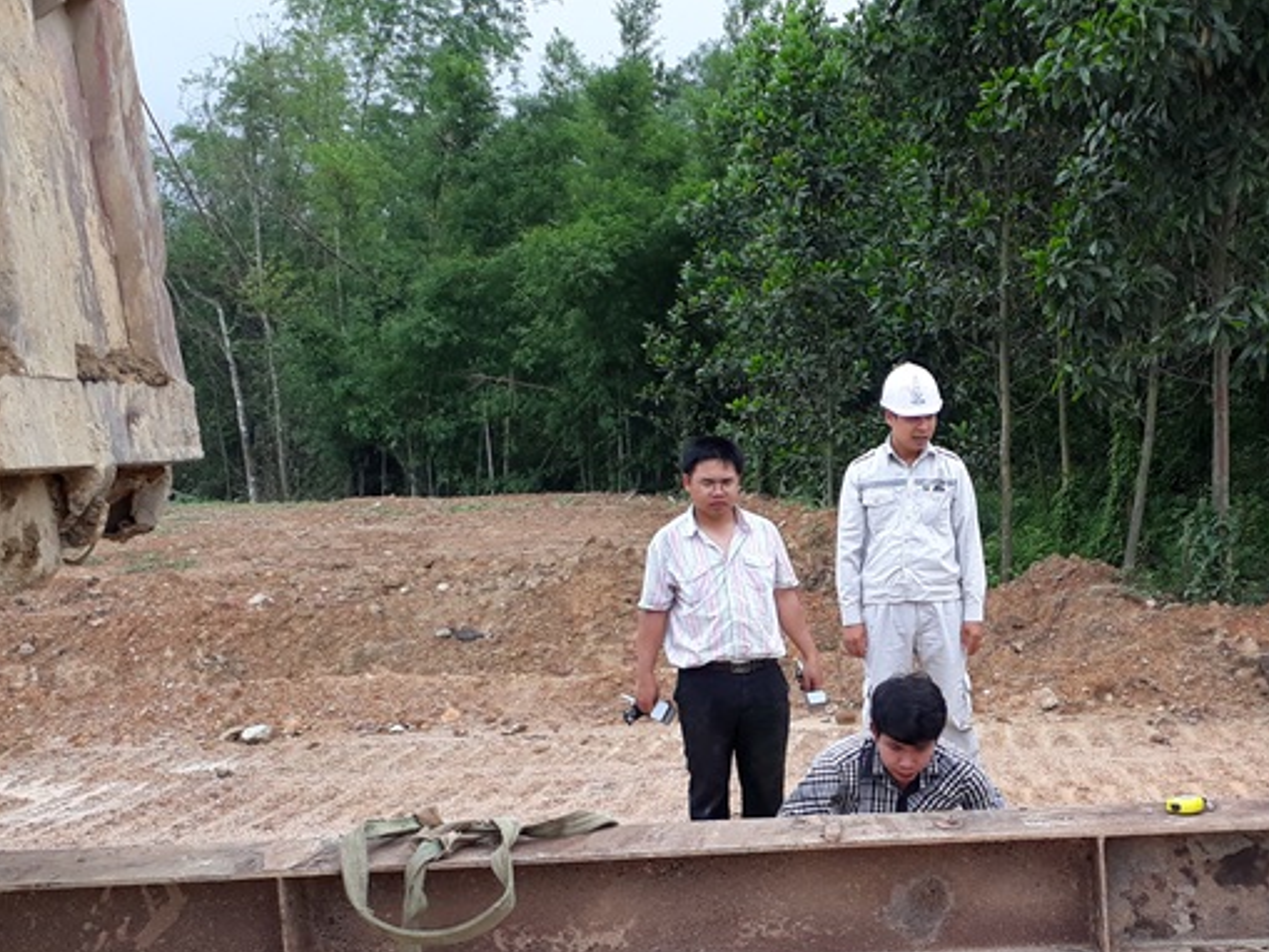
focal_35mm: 53
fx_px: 1943
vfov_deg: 27.3
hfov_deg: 35.4
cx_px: 942
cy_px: 673
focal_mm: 3.6
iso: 40
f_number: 1.9
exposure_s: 1/149
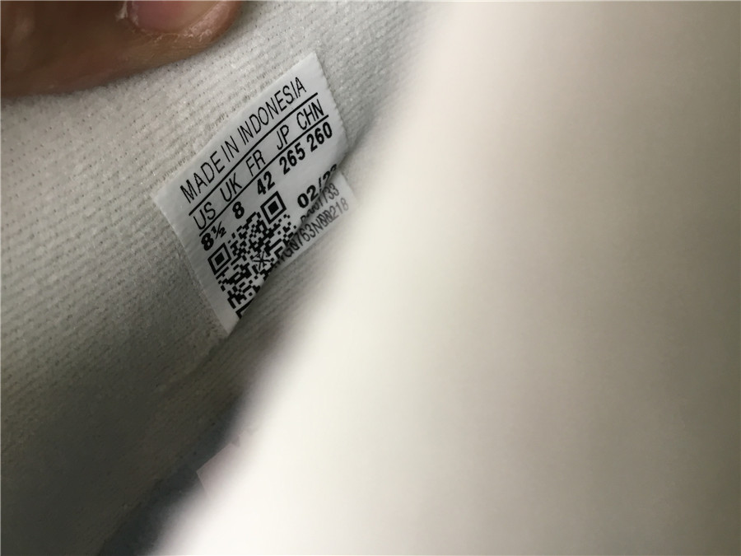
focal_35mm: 31
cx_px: 370
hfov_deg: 58.4
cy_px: 278
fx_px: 664
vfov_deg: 45.4
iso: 32
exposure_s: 1/33
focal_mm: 3.3
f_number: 2.4
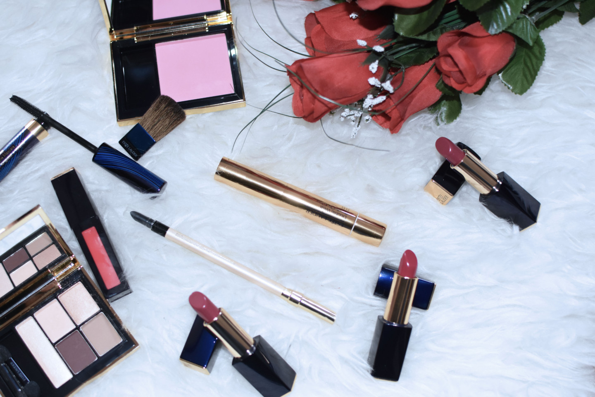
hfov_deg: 37.9
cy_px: 198
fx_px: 868
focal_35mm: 52
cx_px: 298
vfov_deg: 25.8
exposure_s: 1/60
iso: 1100
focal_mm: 35
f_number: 2.8
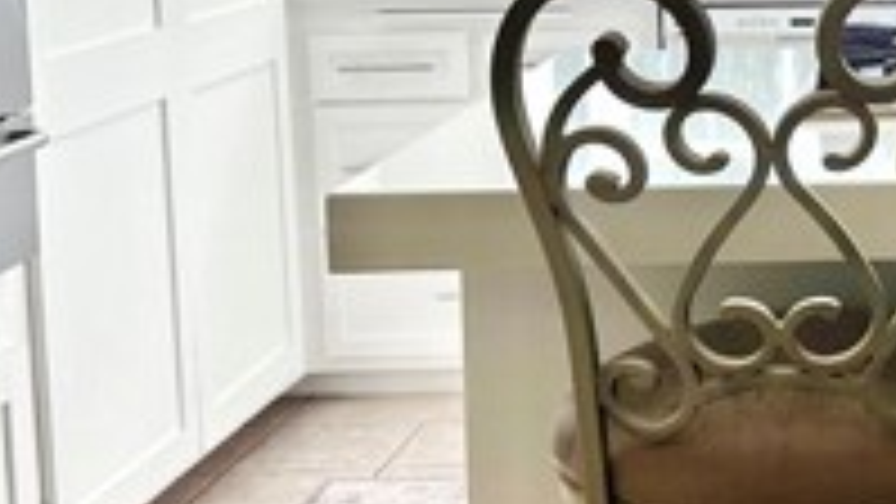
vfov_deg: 14.2
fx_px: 1996
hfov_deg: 23.2
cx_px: 1076
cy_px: 18
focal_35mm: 84
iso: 80
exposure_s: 1/1198
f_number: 1.78
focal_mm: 6.86
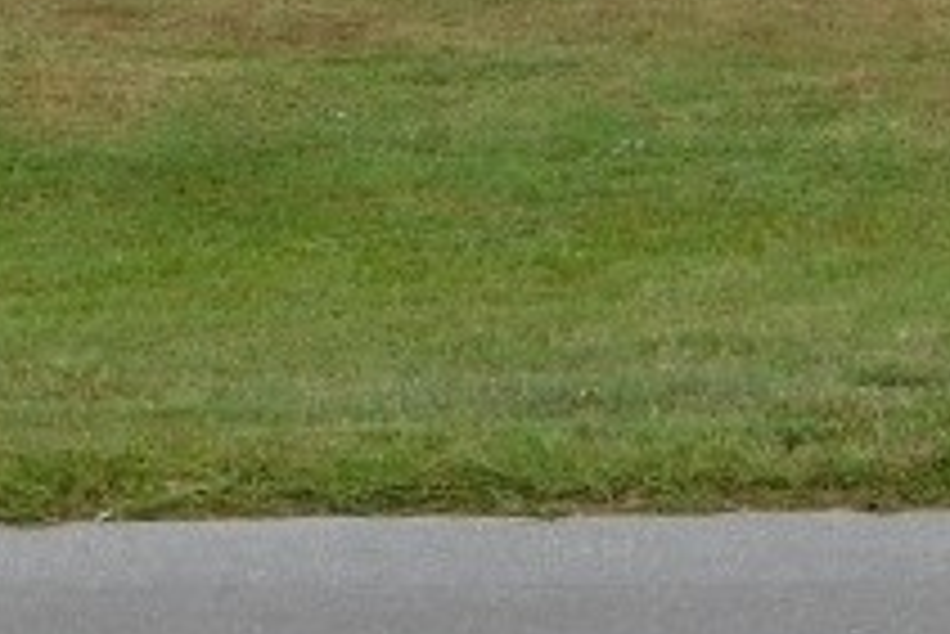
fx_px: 5334
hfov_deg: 10.2
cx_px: 383
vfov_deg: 6.6
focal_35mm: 202
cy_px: -719
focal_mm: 7.1
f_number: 3.6
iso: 125
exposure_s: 1/1000
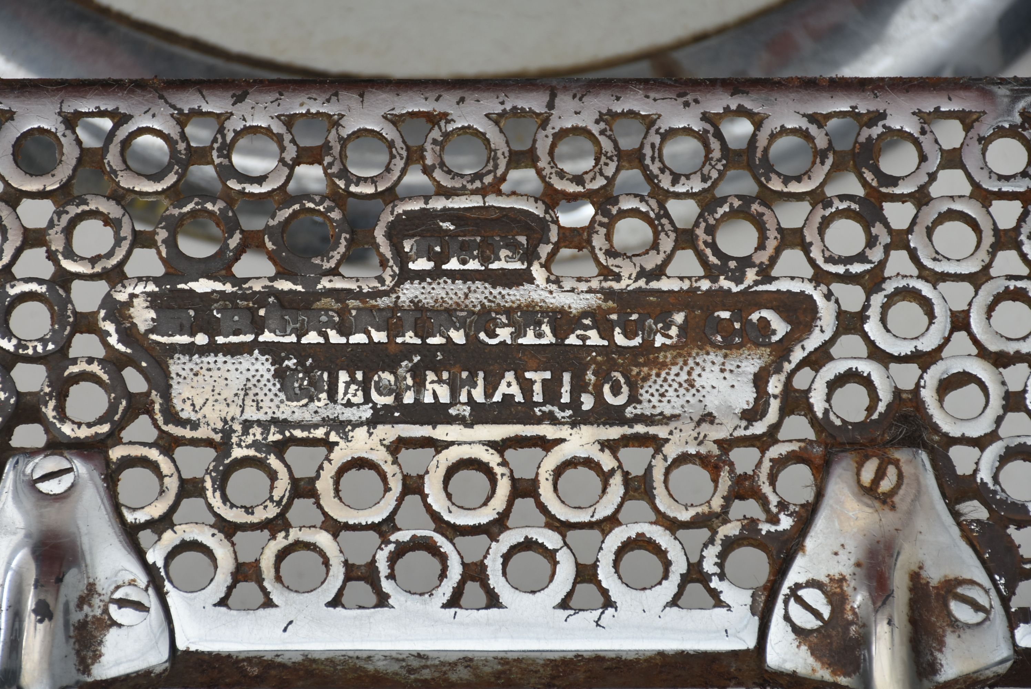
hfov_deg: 13.0
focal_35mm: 158
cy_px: 344
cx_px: 516
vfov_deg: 8.7
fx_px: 4514
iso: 200
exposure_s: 1/200
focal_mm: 105
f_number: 7.1
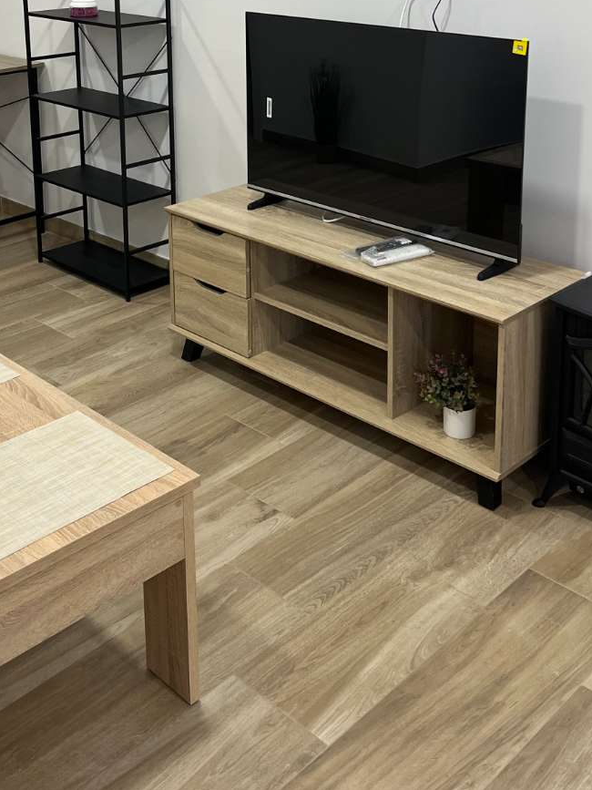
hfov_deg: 32.1
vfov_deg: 39.6
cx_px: 234
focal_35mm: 45
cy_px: 108
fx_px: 1026
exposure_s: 1/100
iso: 125
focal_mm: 5.1
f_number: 1.6
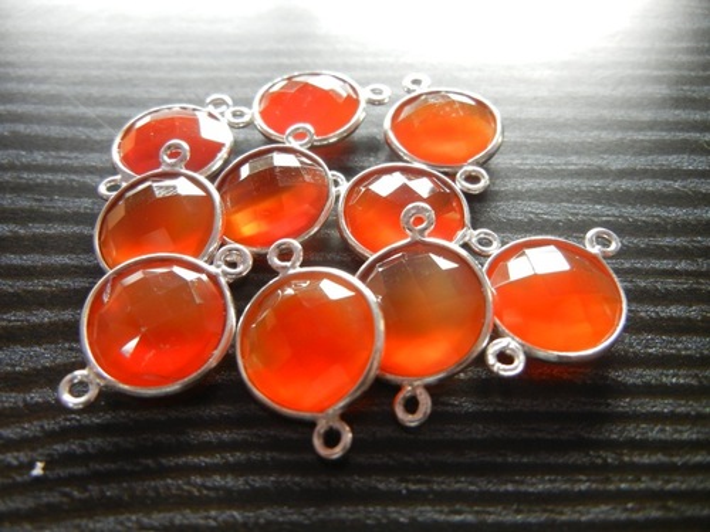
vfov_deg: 46.8
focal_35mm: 30
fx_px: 615
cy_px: 266
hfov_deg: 60.0
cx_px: 355
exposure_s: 1/20.6
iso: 400
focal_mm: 5.4
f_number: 3.5
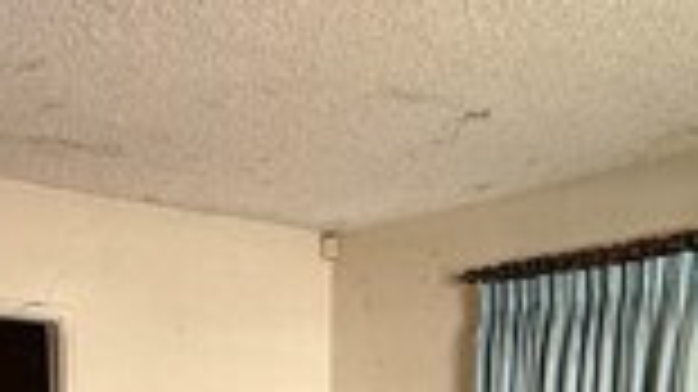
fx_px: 1165
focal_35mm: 63
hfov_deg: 33.3
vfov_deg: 15.3
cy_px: 789
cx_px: 311
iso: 500
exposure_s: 1/60
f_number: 2.2
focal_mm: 2.22
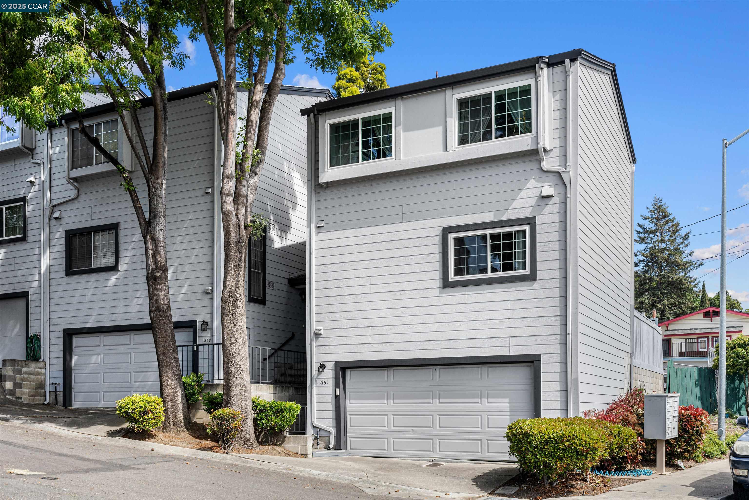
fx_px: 728
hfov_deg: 54.4
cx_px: 374
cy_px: 250
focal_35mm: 35
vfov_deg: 37.9
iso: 100
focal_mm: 35
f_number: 8
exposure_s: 1/160
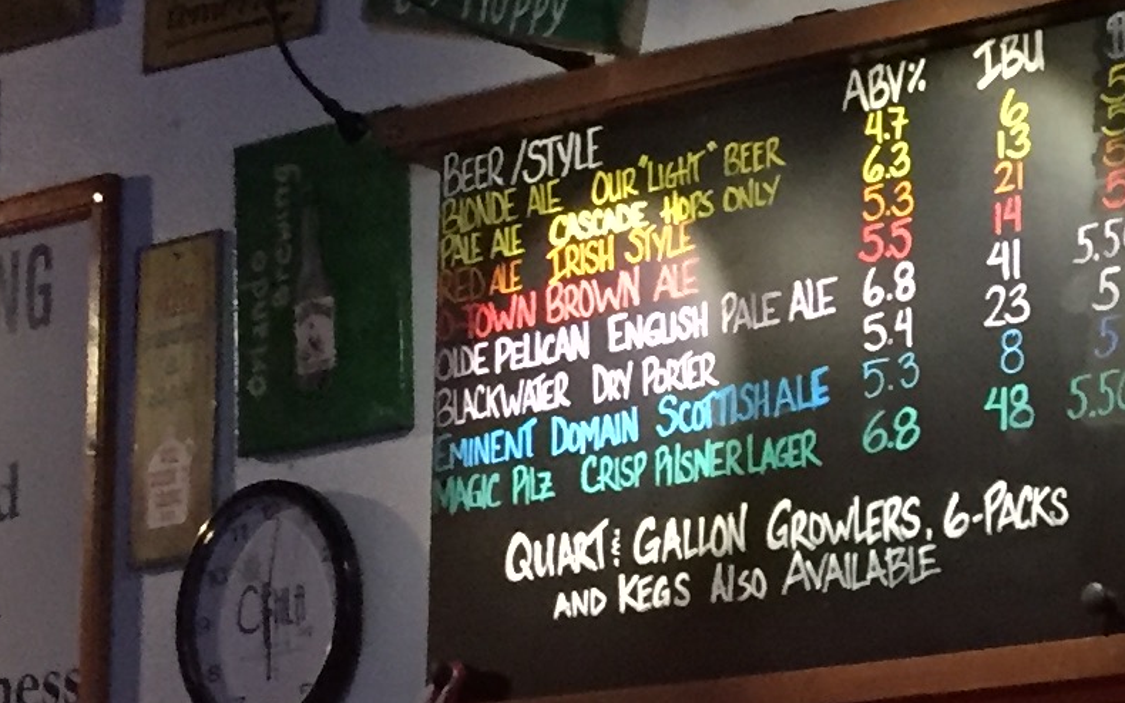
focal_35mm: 127
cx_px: 1901
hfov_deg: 14.7
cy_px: 820
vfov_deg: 10.2
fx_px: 3894
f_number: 2.2
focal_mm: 4.15
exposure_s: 1/15
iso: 250
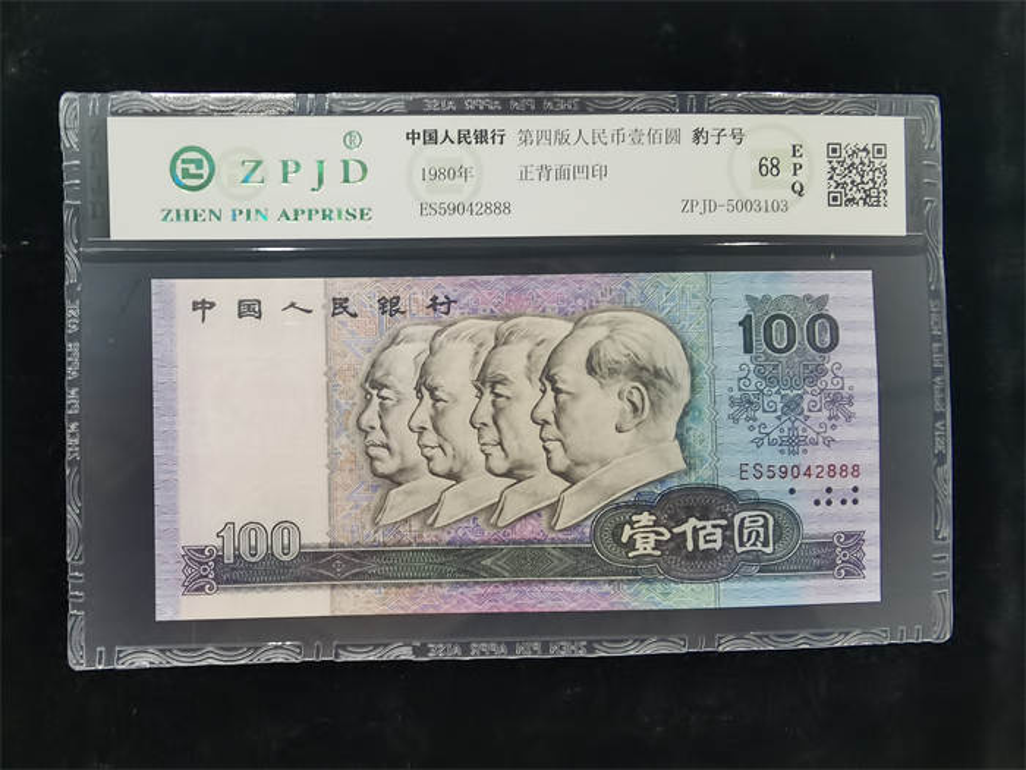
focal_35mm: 27
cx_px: 513
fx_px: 800
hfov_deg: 65.3
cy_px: 385
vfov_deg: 51.4
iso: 500
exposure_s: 1/24
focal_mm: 2.26
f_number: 2.2
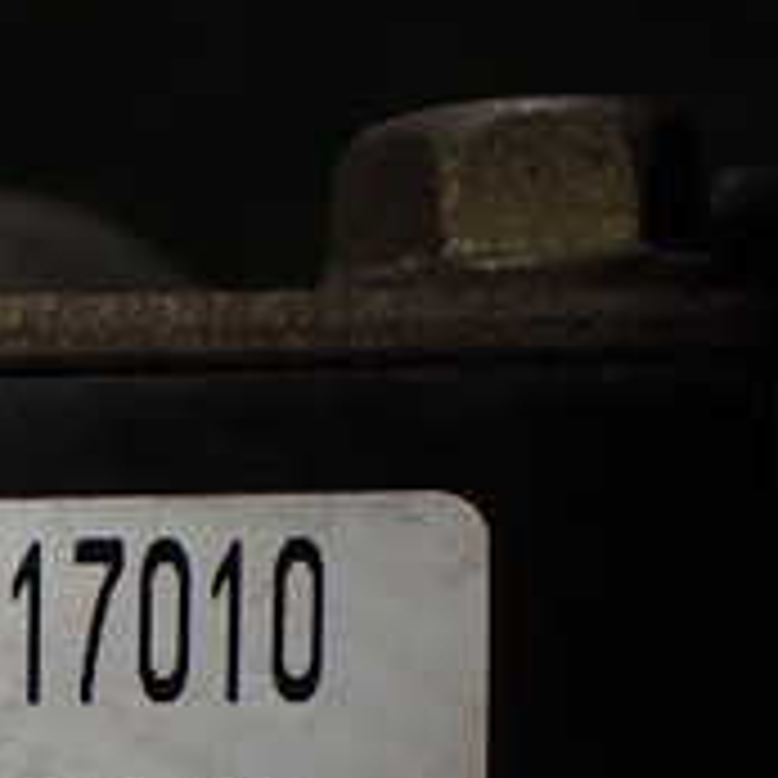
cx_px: -351
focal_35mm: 98
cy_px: 854
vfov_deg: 17.2
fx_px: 2492
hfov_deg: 16.4
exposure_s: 1/200
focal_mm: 5.79
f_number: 2.4
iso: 100
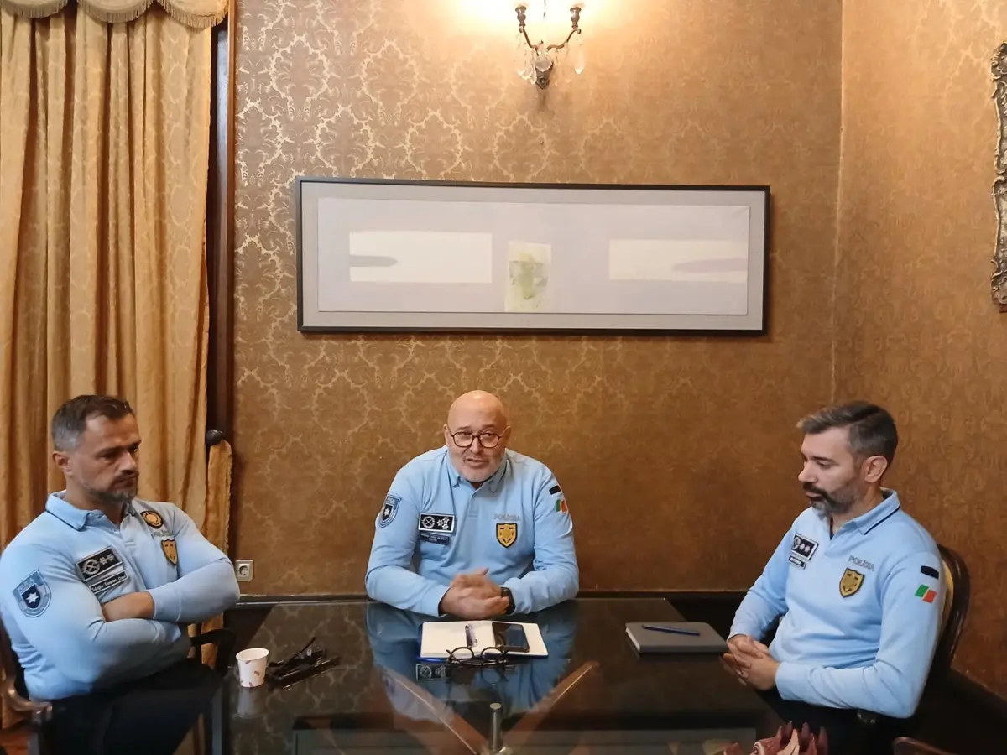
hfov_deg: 67.3
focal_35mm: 26
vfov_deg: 53.1
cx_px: 504
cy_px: 378
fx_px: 756
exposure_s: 1/20
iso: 800
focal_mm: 3.98
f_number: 1.8
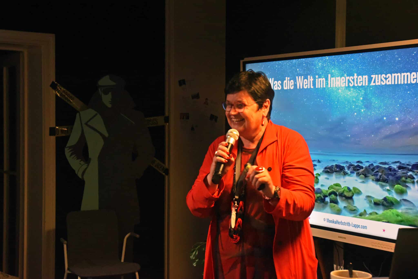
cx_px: 209
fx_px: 720
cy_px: 140
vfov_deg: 21.9
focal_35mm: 62
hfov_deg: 32.4
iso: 12800
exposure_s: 1/40
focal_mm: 62
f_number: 10
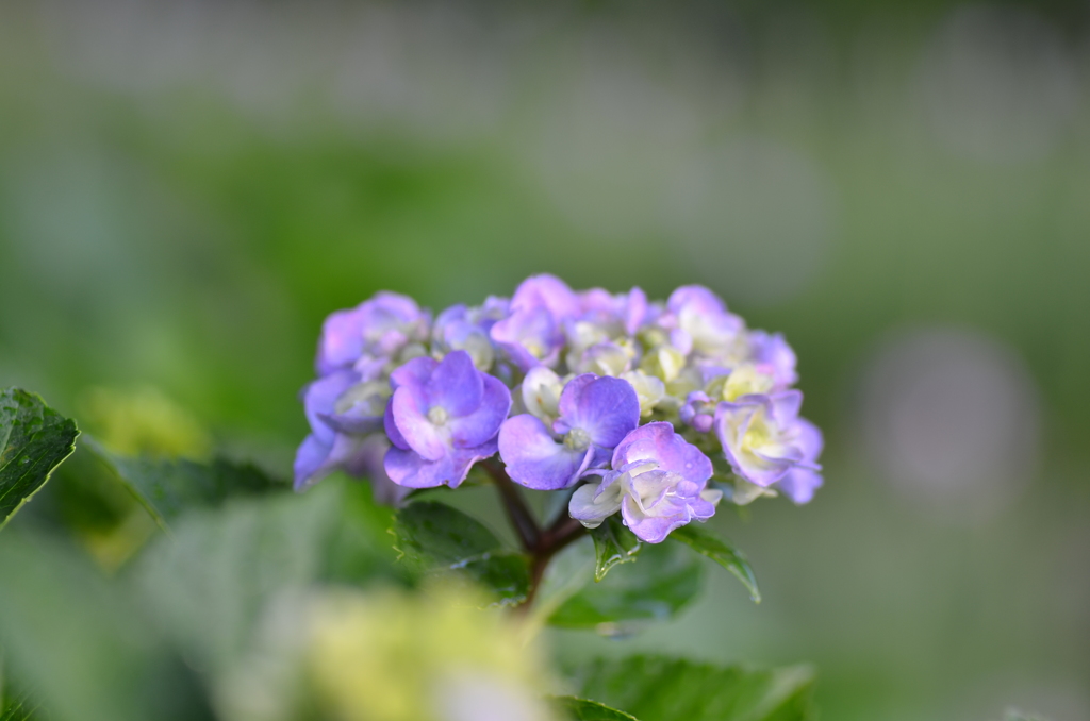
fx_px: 4079
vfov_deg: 10.1
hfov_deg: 15.2
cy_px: 360
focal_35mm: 135
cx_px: 545
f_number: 3.2
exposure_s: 1/200
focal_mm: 90
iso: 100
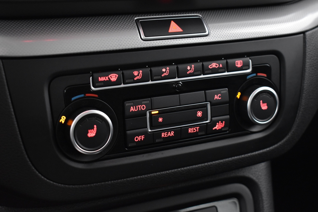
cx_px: 159
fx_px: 503
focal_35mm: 57
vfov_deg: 23.8
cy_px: 106
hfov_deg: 35.1
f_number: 4.8
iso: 3200
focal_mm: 38
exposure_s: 1/13
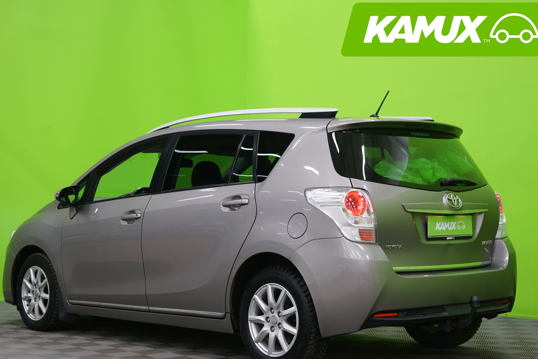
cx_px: 262
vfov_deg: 21.6
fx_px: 941
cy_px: 192
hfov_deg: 31.9
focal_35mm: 63
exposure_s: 1/6
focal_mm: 54
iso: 400
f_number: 5
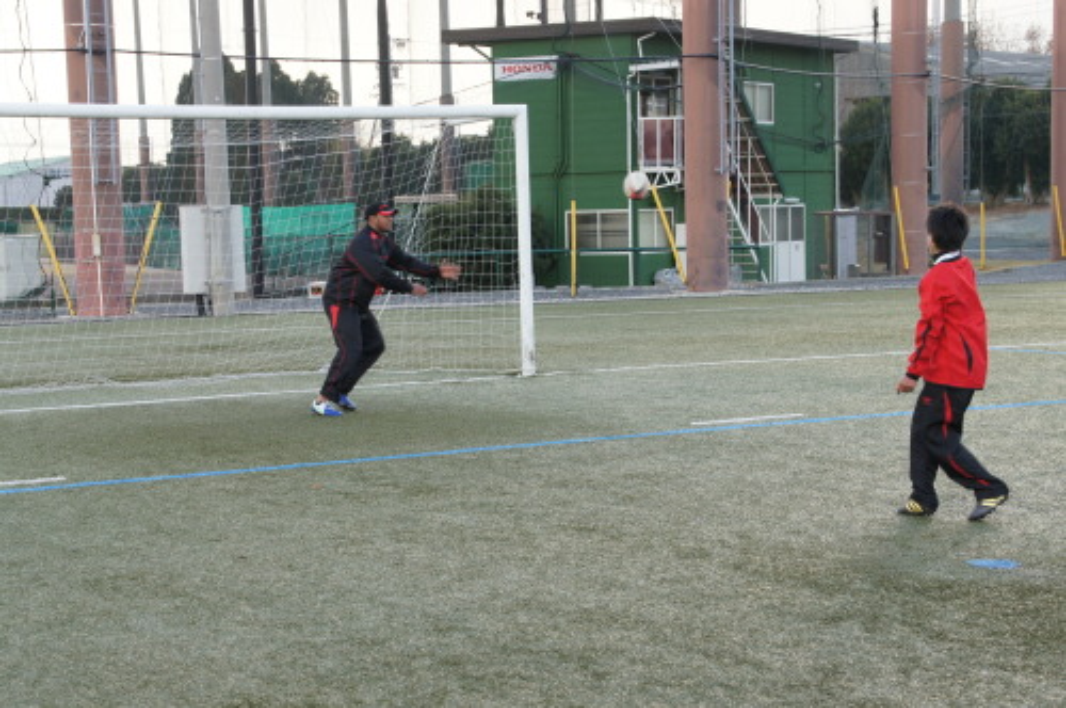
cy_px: 354
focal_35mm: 75
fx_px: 2218
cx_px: 533
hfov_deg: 27.0
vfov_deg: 18.1
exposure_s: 1/125
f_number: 8
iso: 400
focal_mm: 50
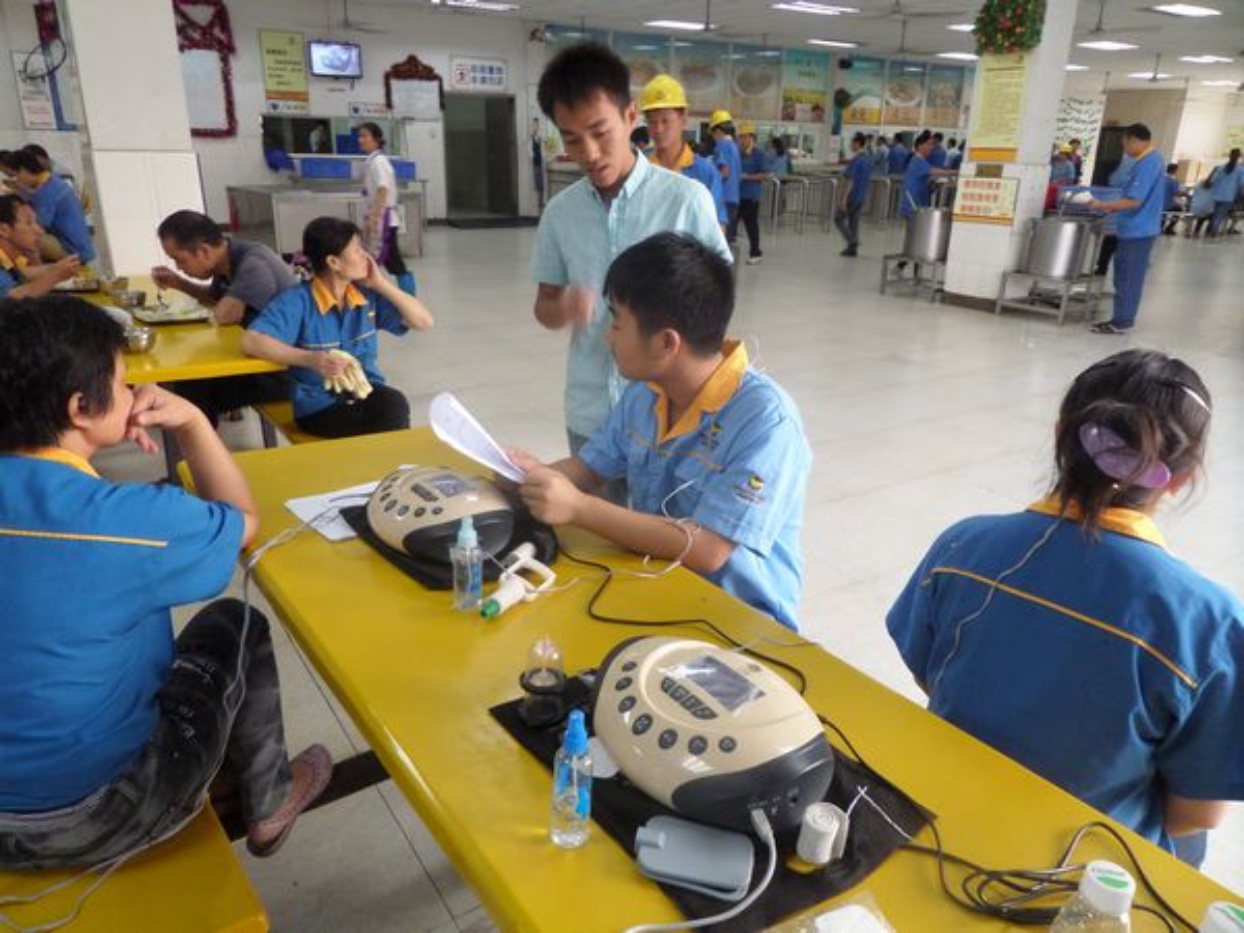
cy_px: 466
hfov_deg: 71.6
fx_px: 862
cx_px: 622
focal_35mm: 24
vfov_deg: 56.8
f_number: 3.1
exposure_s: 1/30
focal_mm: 4.3
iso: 200
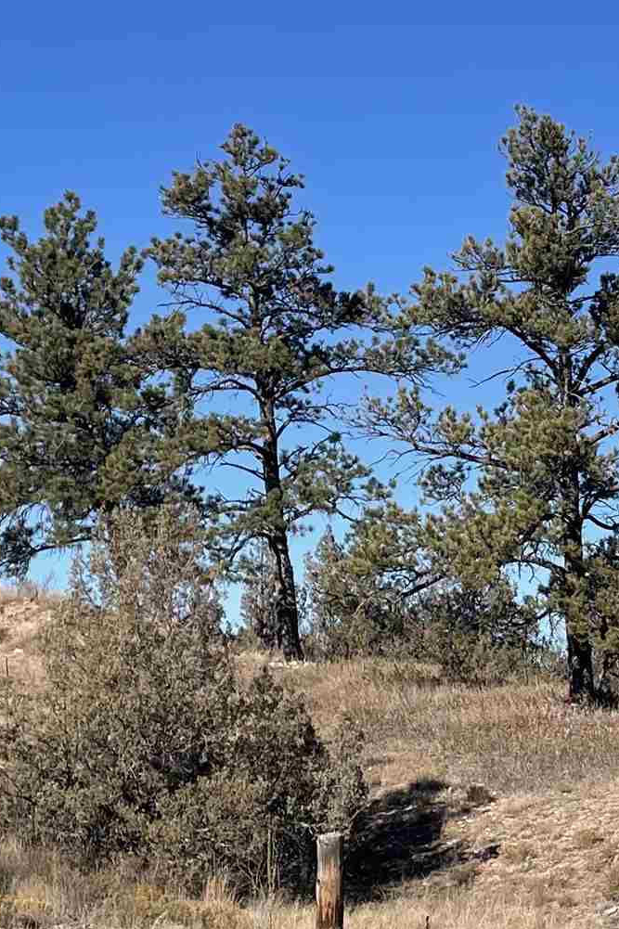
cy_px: 619
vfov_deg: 24.4
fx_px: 2141
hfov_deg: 15.6
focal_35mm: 83
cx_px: 818
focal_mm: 4.2
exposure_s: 1/3509
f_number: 1.6
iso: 32
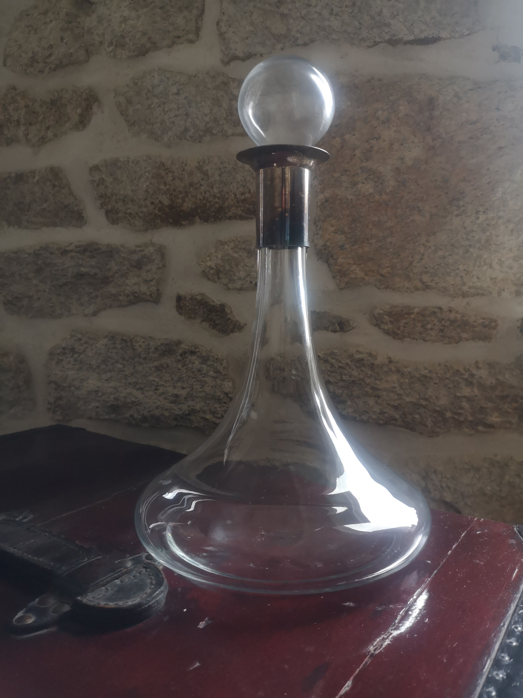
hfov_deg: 51.4
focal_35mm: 27
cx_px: 262
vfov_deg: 65.3
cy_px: 349
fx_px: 544
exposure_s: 1/33.3
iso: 250
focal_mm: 3.95
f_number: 1.8
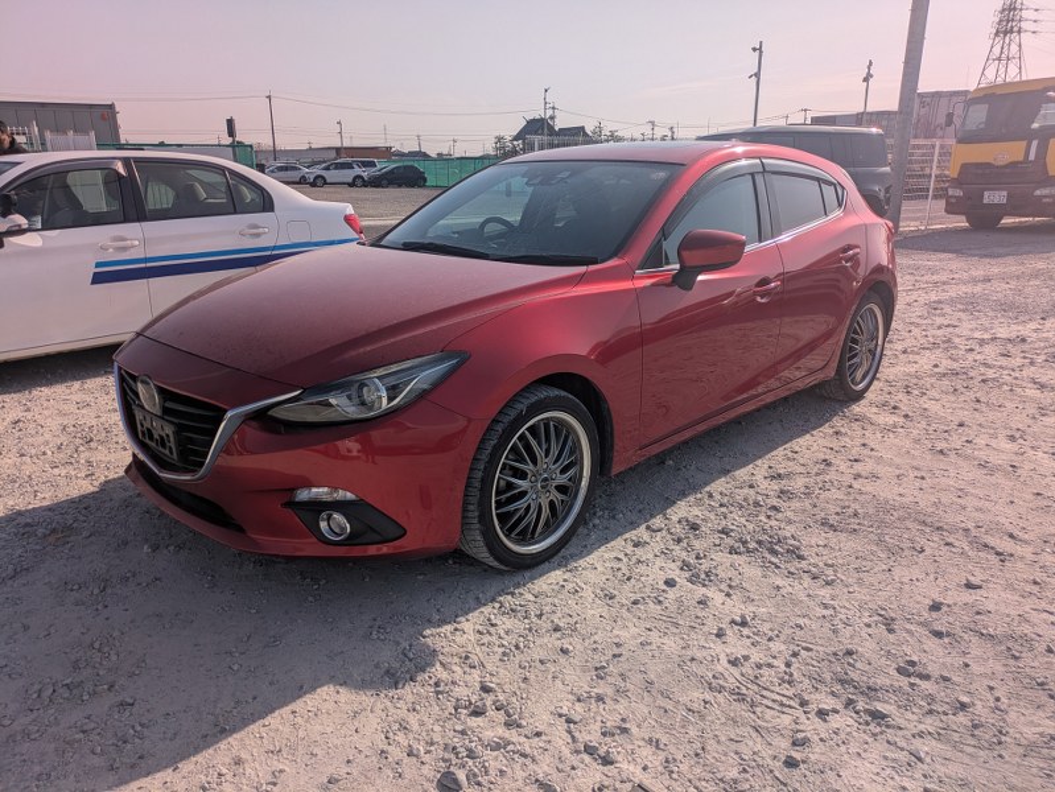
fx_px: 762
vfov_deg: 54.9
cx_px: 528
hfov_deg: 69.4
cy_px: 396
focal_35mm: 25
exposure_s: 1/5464
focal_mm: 5.43
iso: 46
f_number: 1.89
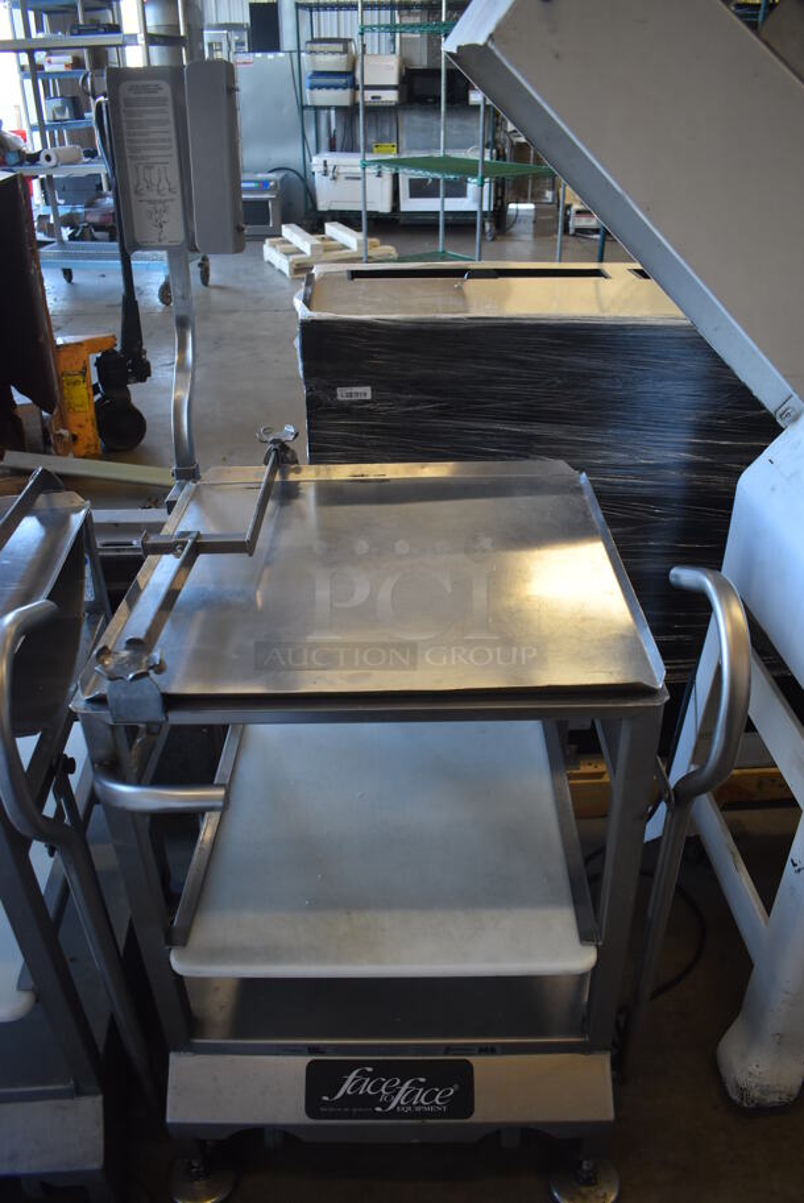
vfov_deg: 67.3
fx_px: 903
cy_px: 602
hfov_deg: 48.0
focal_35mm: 27
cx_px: 402
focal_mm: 18
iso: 800
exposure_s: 1/250
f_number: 3.5
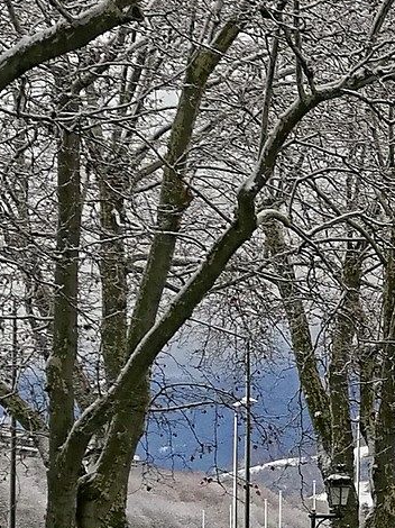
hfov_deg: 9.8
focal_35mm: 138
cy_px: 418
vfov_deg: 14.2
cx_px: 870
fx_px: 2102
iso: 50
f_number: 2.2
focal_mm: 4.5
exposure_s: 1/371
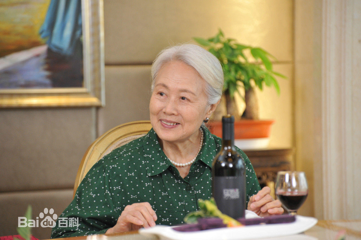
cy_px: 120
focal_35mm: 170
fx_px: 1703
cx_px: 180
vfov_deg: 8.1
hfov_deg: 12.1
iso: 1600
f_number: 5
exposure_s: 1/125
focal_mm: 170
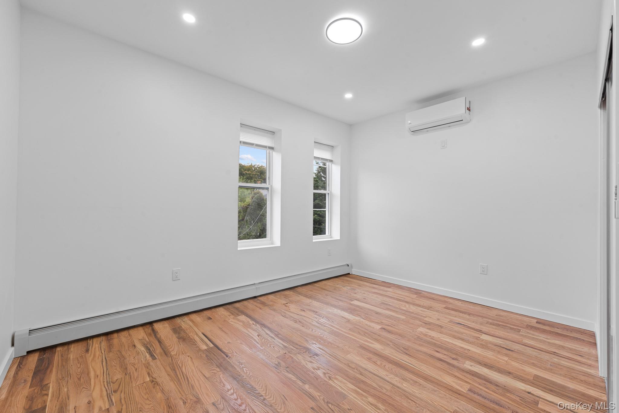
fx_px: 241
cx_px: 310
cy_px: 206
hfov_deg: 104.3
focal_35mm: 14
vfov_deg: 81.2
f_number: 10
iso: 200
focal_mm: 14
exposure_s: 1/4
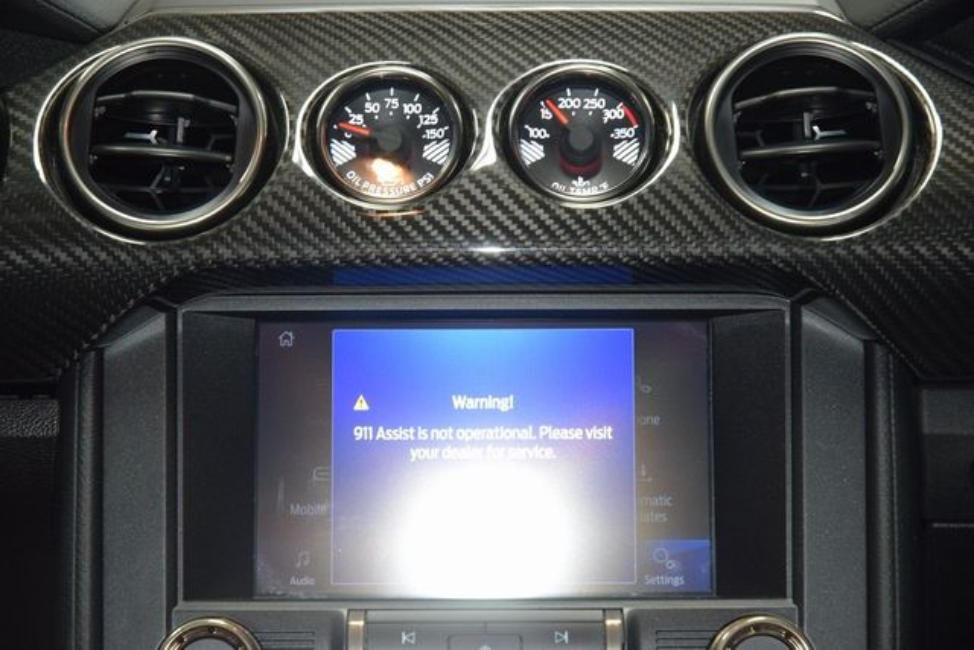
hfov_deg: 19.5
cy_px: 325
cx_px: 487
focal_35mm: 105
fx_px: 2841
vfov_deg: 13.0
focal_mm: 70
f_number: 4.5
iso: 1600
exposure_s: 1/60
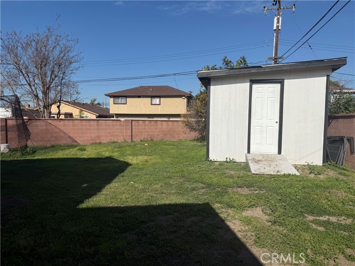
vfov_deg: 56.8
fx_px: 246
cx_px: 178
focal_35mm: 24
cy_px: 133
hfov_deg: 71.6
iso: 80
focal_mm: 6.76
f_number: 1.78
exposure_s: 1/10309
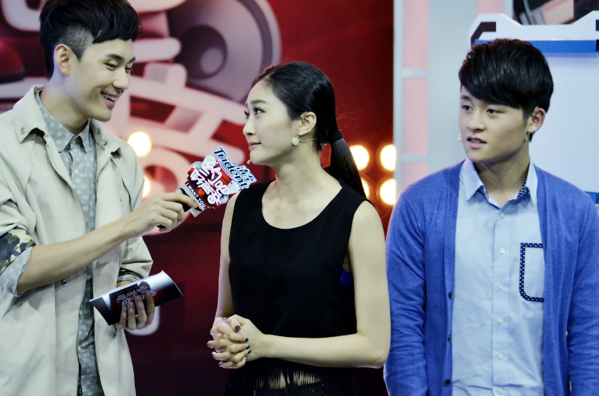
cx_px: 300
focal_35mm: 174
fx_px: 2889
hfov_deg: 11.8
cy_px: 198
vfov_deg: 7.9
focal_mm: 116
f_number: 4.2
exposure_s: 1/200
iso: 1600
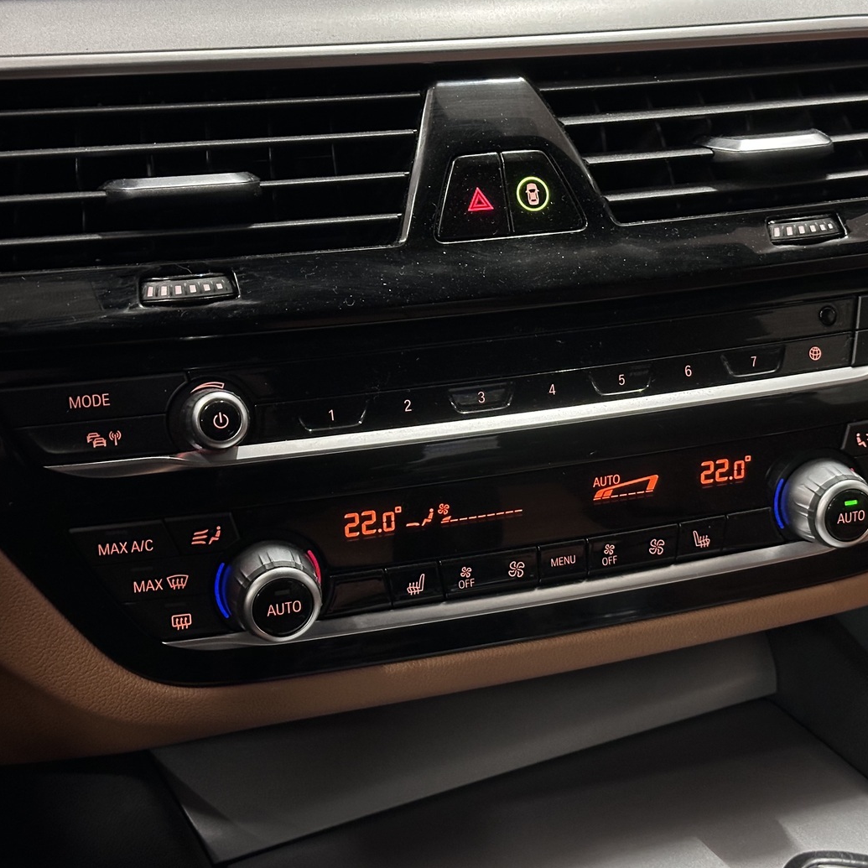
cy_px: 418
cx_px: 535
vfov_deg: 29.1
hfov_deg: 29.0
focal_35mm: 59
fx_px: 1674
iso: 500
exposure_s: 1/33
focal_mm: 6.86
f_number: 1.78
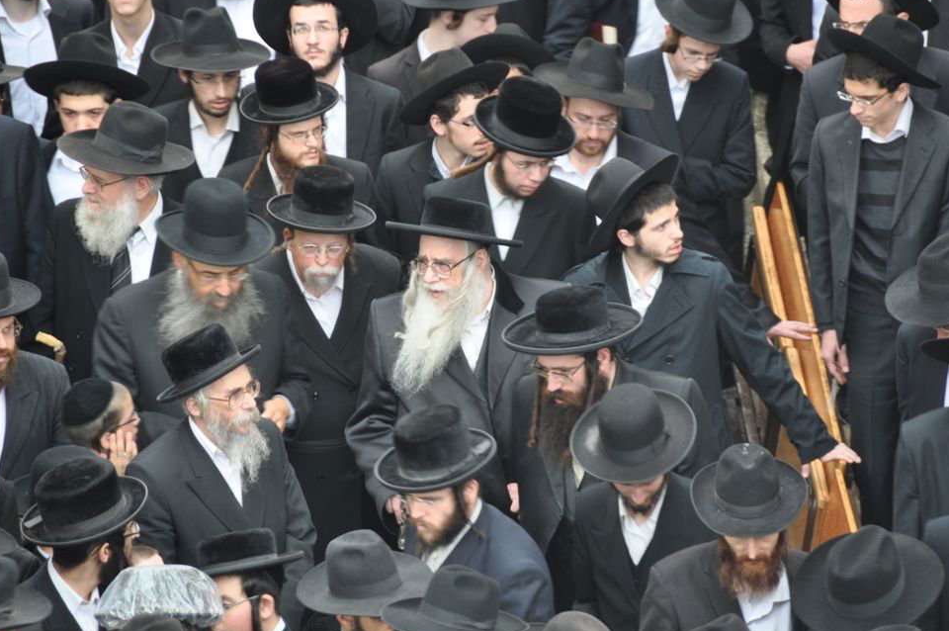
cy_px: 309
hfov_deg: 6.4
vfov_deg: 4.3
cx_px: 465
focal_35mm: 320
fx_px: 8427
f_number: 5.6
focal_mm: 200
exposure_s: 1/50
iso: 400
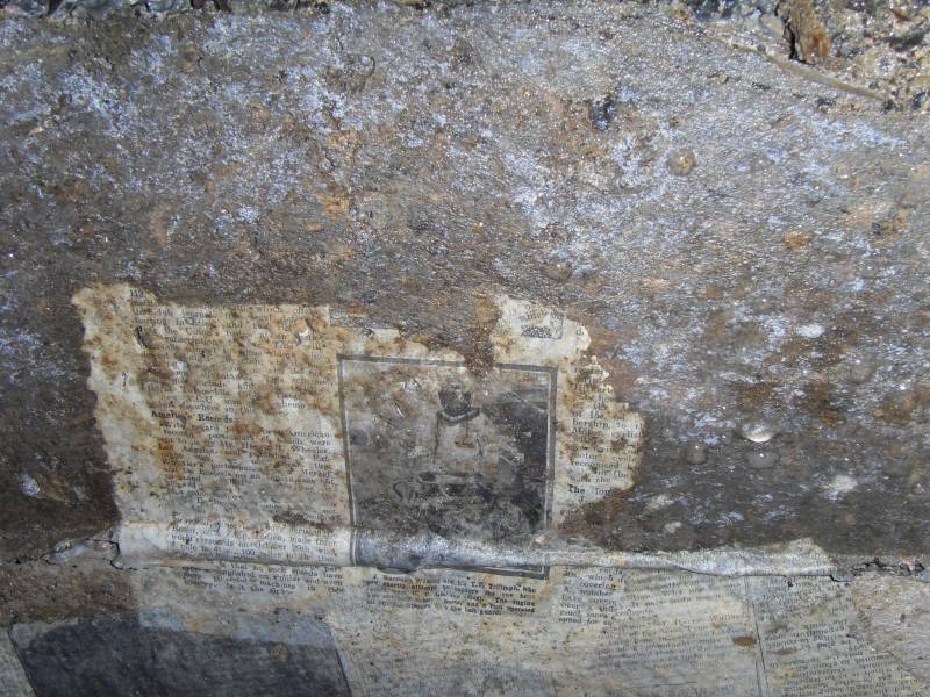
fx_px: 1048
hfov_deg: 47.9
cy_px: 348
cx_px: 465
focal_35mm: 39
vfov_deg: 36.8
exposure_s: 1/45
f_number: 6.2
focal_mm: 6.6
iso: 100
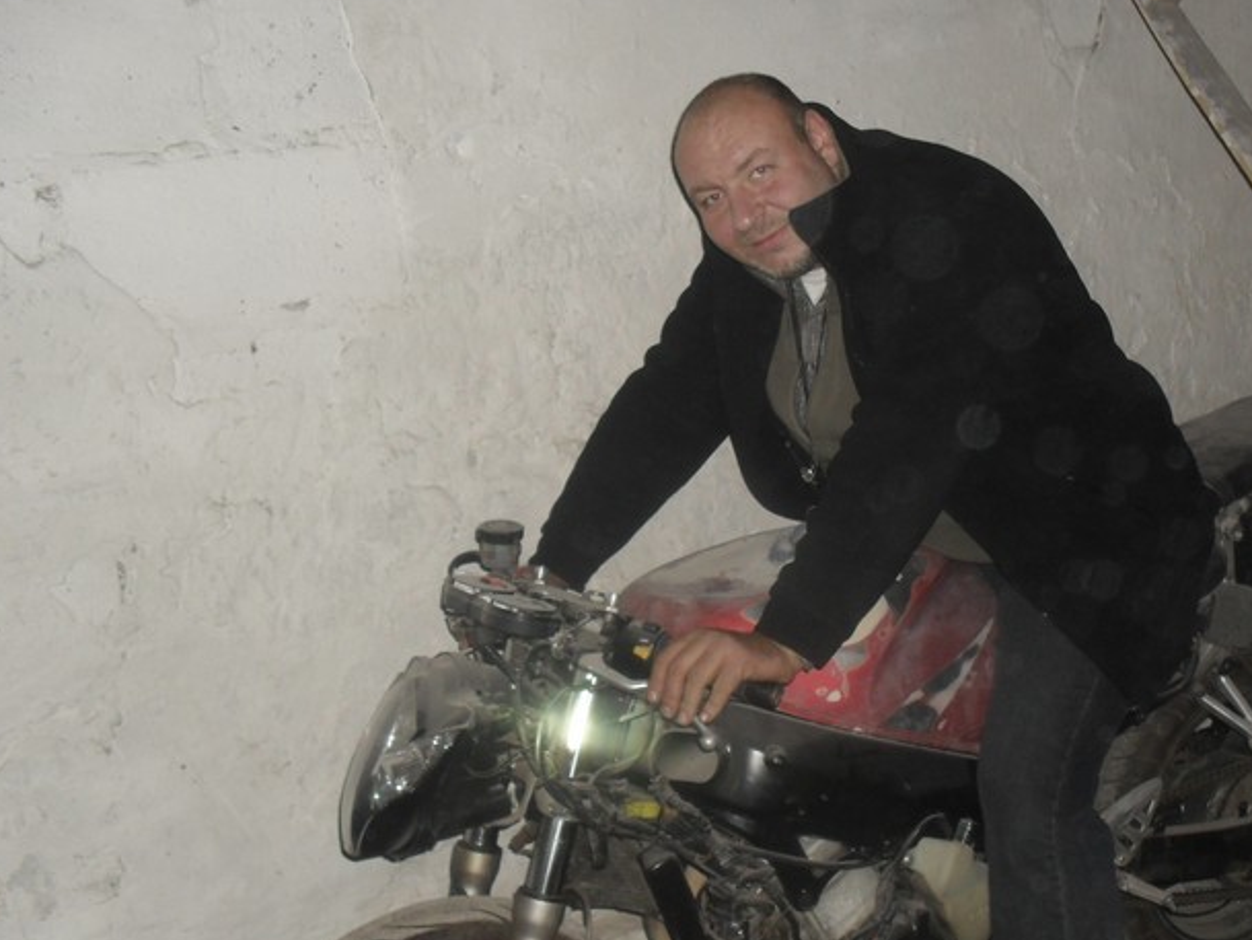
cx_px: 812
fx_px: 1664
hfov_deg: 40.8
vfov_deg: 31.5
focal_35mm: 46
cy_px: 551
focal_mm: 6.3
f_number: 3.2
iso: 200
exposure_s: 1/45
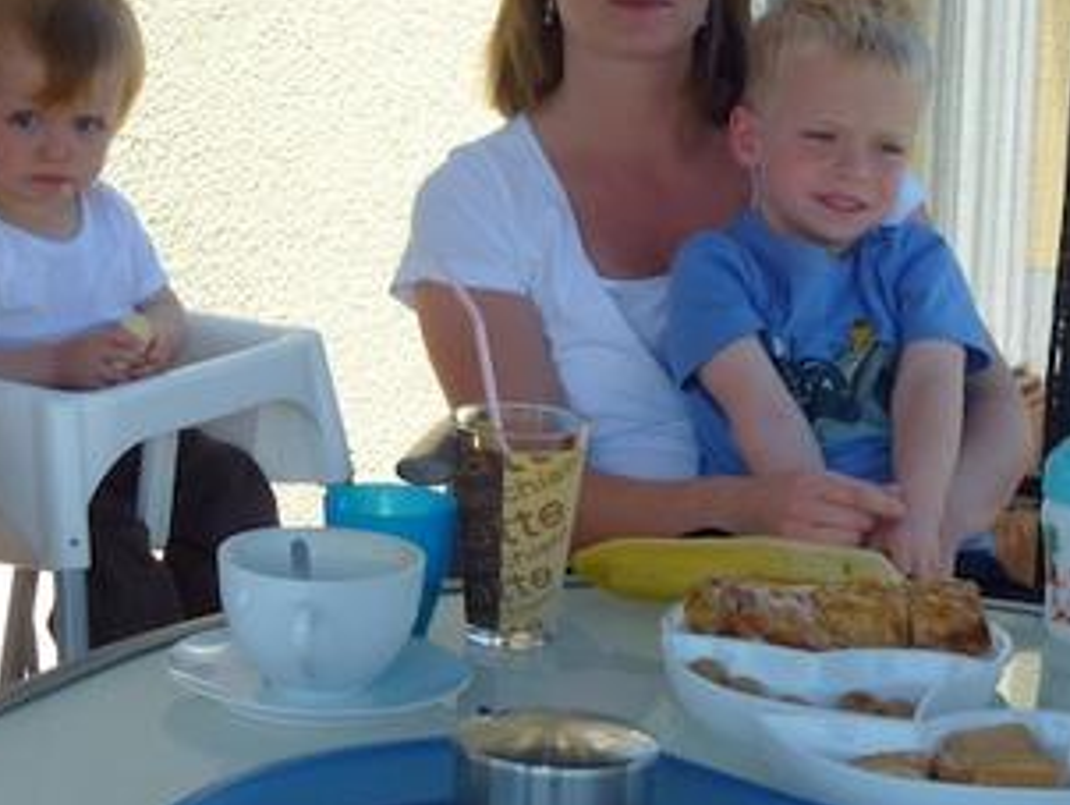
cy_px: 191
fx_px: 3867
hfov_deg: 15.7
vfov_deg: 11.8
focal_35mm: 125
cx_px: 259
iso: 100
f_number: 4.4
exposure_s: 1/250
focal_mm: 10.1
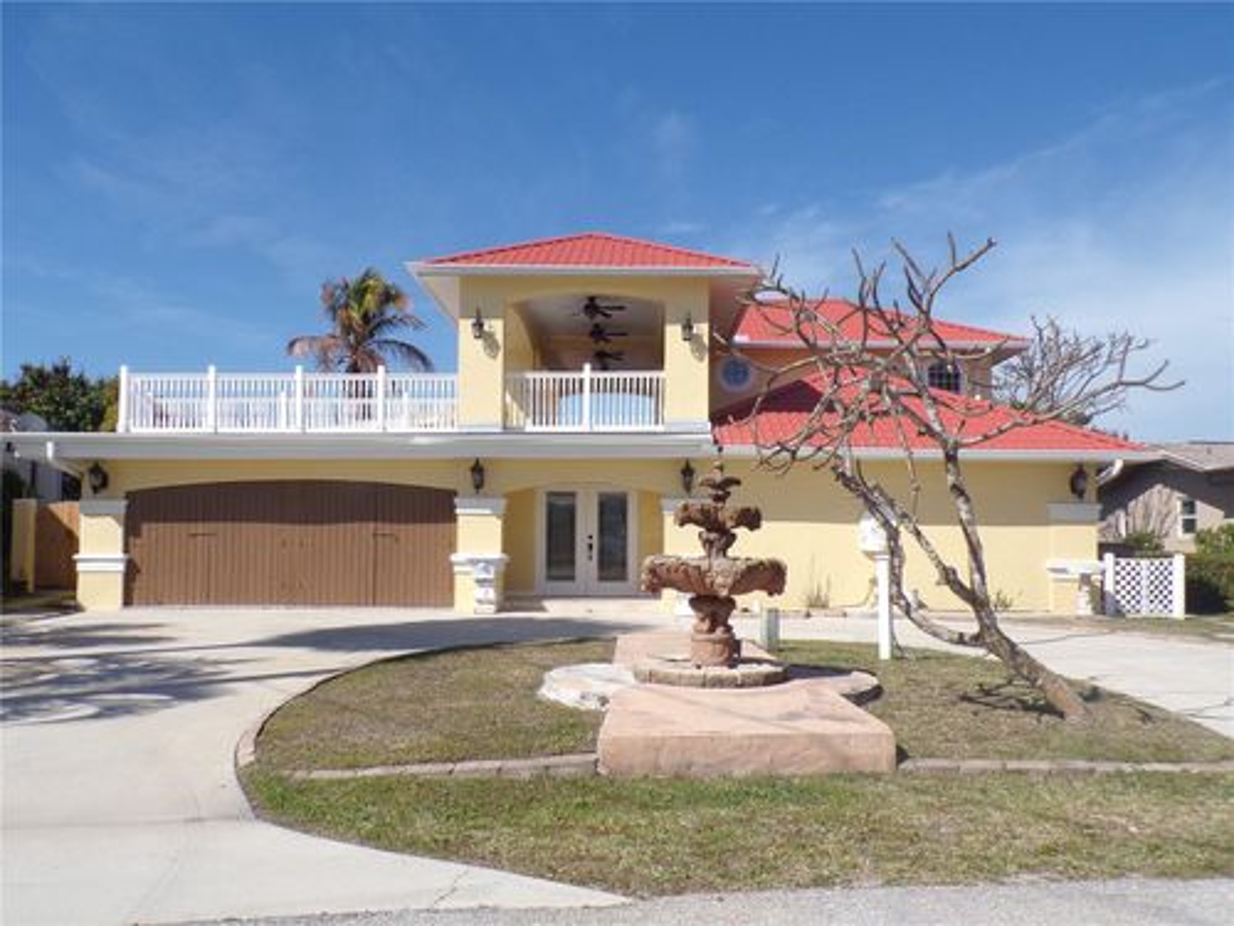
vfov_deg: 49.7
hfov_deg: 63.4
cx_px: 617
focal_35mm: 28
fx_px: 998
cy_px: 463
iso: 80
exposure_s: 1/400
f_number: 6
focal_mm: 5
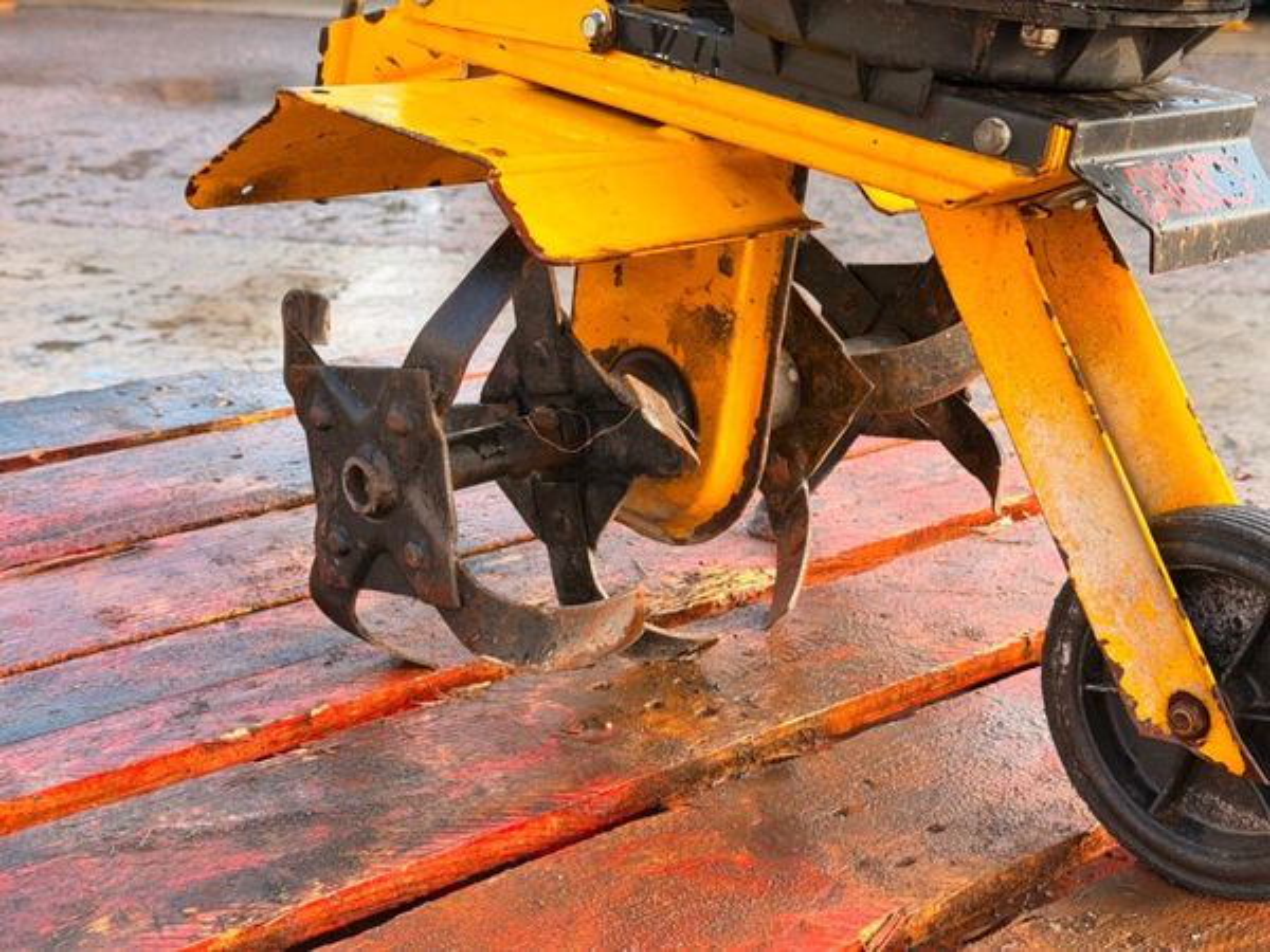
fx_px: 1761
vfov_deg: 30.3
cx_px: 635
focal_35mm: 48
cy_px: 476
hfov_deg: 39.7
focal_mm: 6.76
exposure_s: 1/140
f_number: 1.78
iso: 50
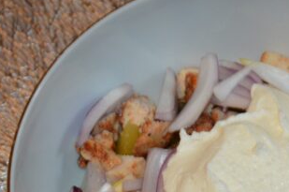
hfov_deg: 11.0
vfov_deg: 7.3
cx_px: 239
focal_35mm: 187
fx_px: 1500
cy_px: 201
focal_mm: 55
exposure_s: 1/60
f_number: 5.6
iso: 1250
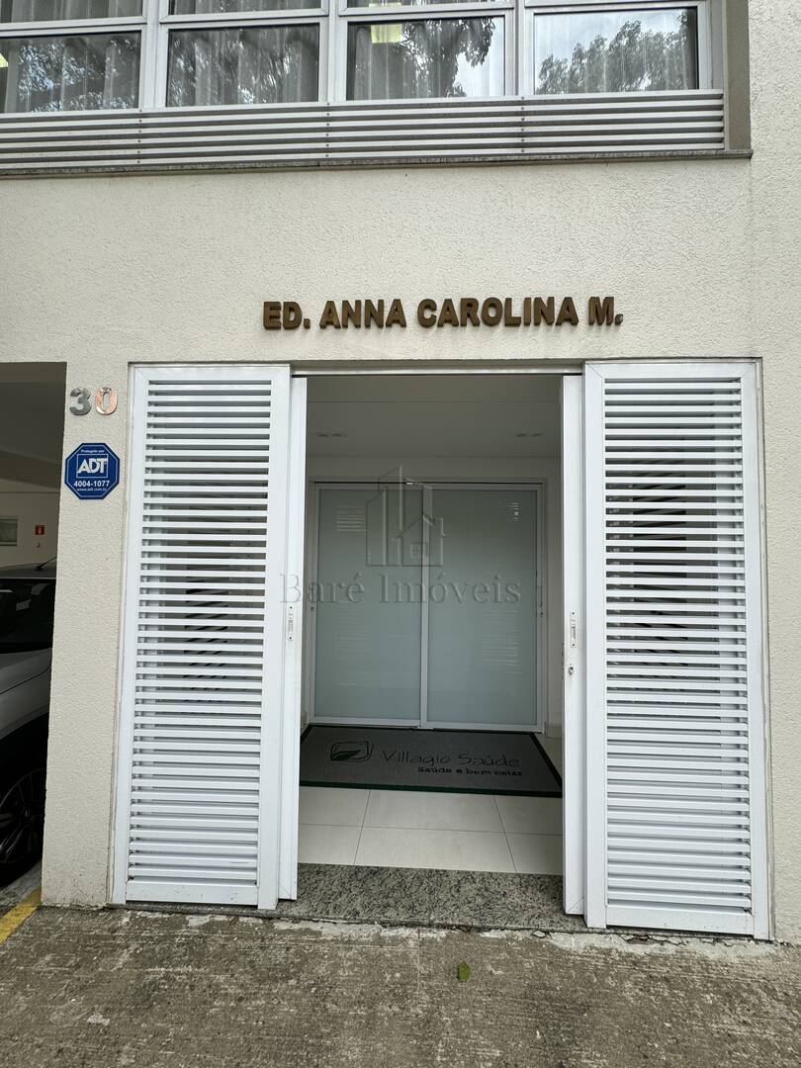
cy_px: 534
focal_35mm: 14
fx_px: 432
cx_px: 400
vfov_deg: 102.1
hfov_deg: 85.7
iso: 40
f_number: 2.2
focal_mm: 2.22
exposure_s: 1/317
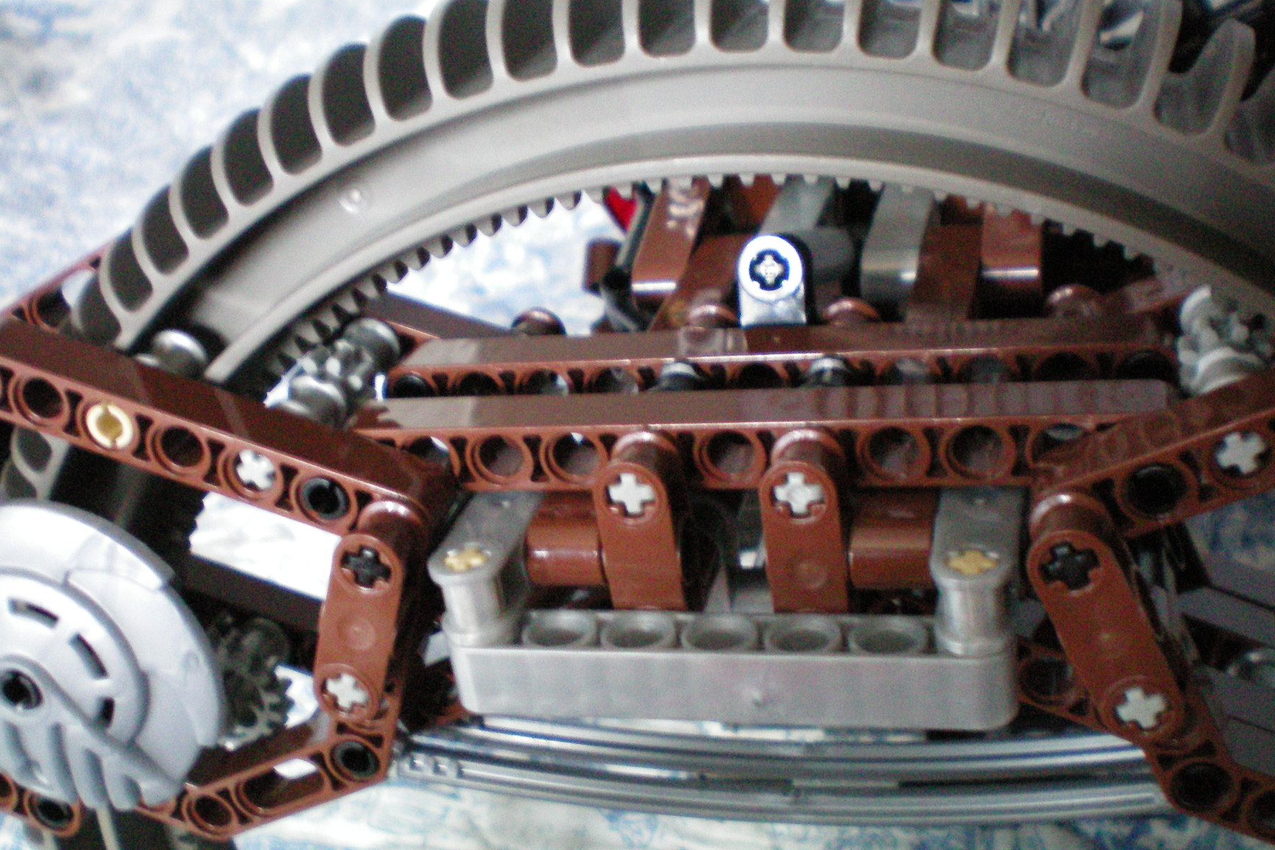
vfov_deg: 29.9
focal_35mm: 45
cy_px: 395
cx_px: 686
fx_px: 1593
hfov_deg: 43.6
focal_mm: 6.3
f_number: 3.1
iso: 400
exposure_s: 1/13
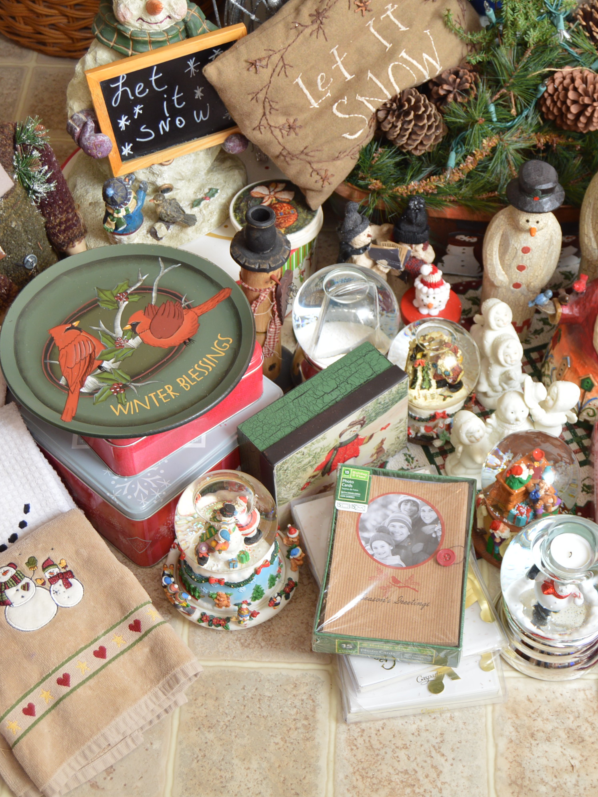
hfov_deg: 24.0
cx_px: 339
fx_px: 1405
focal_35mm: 61
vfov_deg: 31.7
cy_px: 399
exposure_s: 1/160
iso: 200
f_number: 4
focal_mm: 28
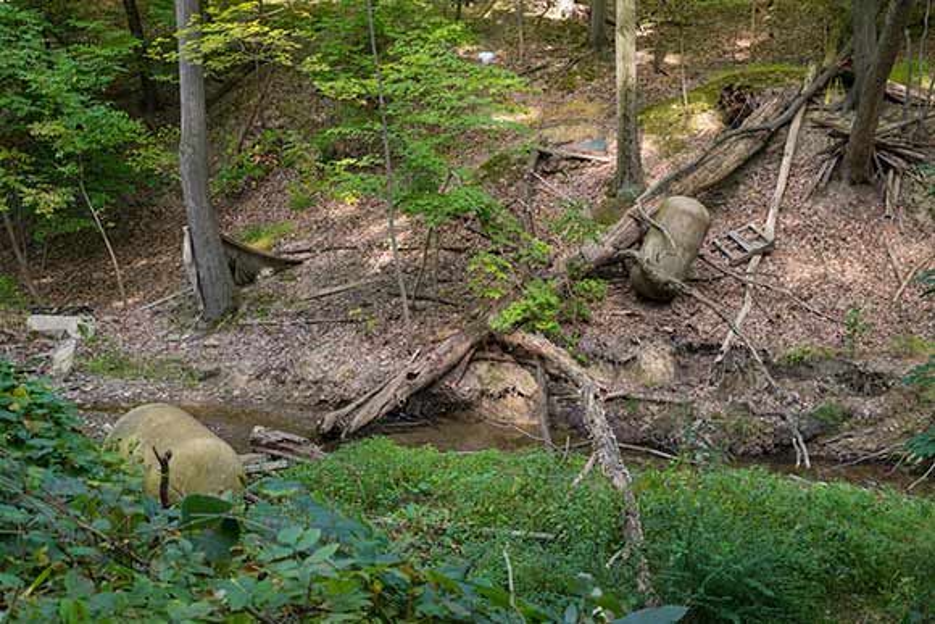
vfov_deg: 37.9
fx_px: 909
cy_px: 312
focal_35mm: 35
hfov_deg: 54.4
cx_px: 468
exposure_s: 1/125
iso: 400
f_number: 5.6
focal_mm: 35
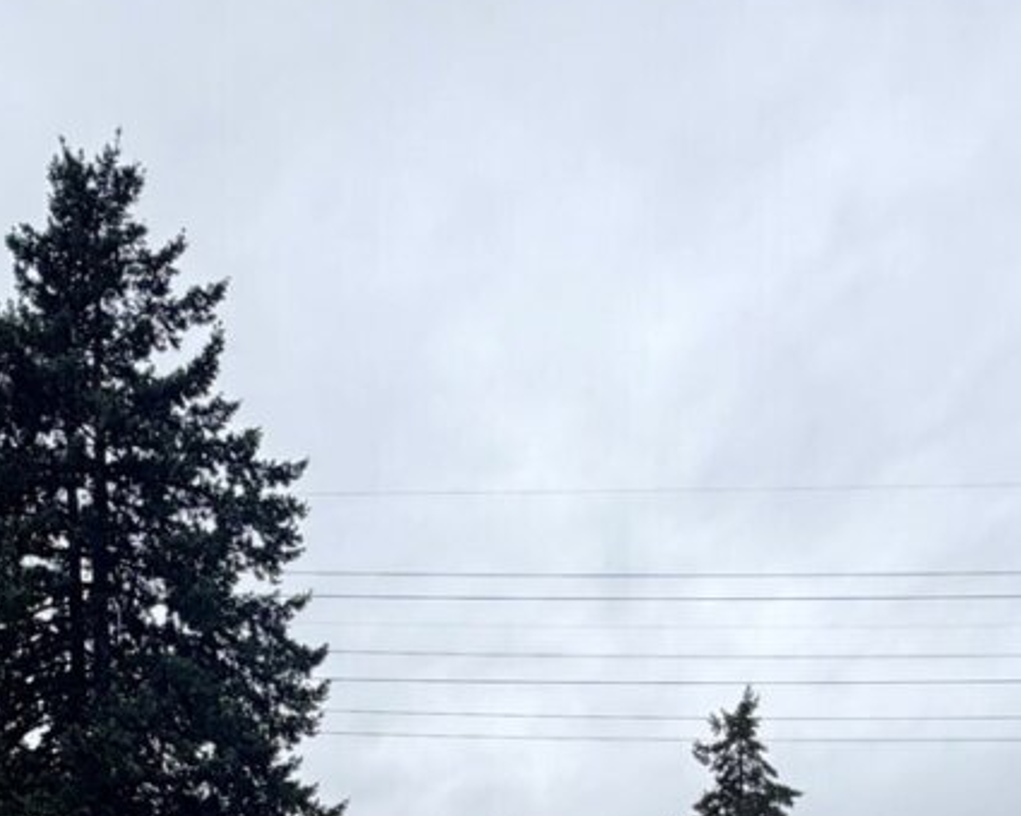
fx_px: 1360
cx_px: 437
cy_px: 1034
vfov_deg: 28.2
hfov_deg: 41.1
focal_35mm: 45
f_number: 2.2
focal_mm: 2.22
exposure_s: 1/490
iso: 64
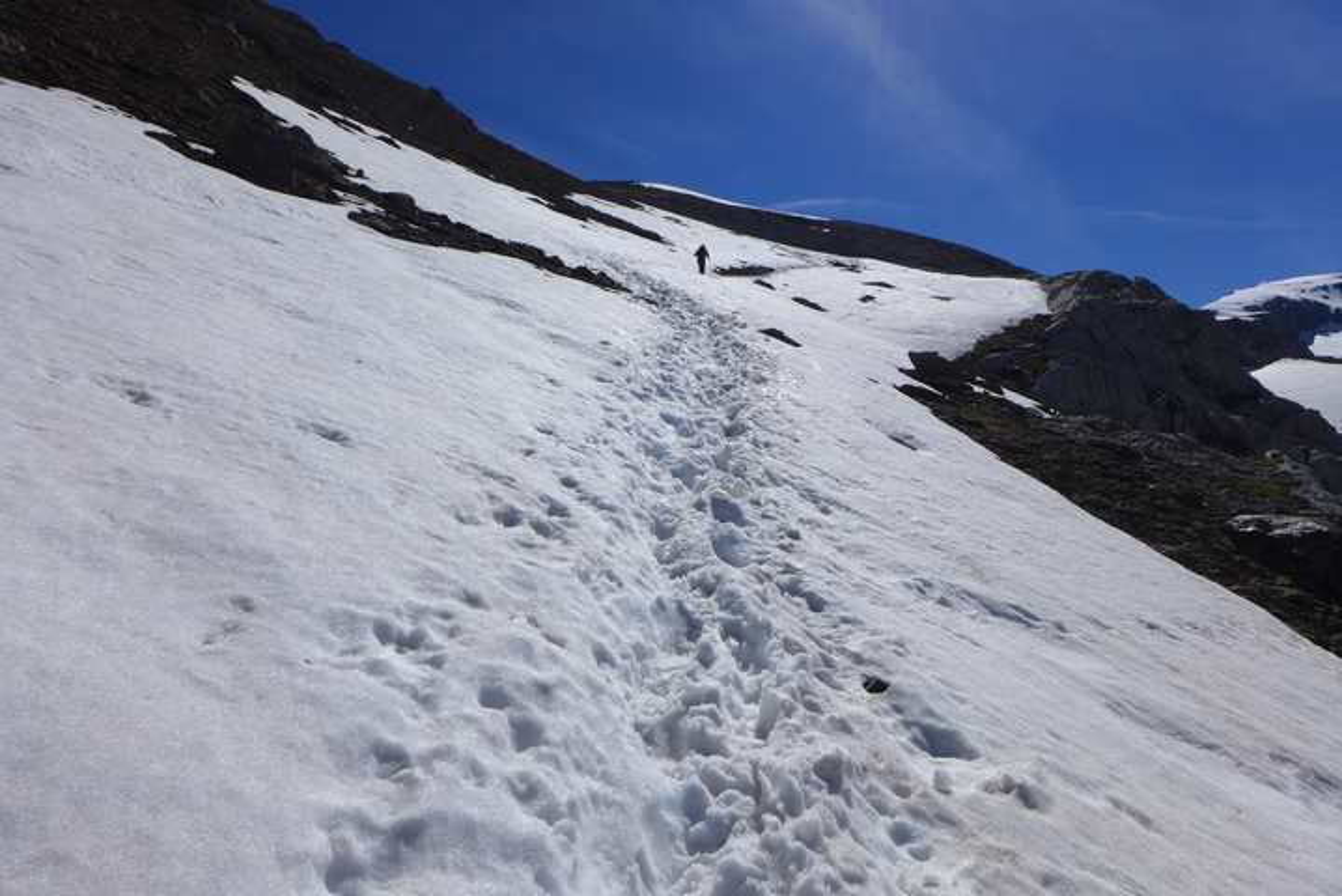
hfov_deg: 73.7
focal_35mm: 24
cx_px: 671
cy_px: 448
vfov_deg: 53.2
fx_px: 895
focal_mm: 4.7
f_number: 5.6
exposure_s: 1/1600
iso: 80
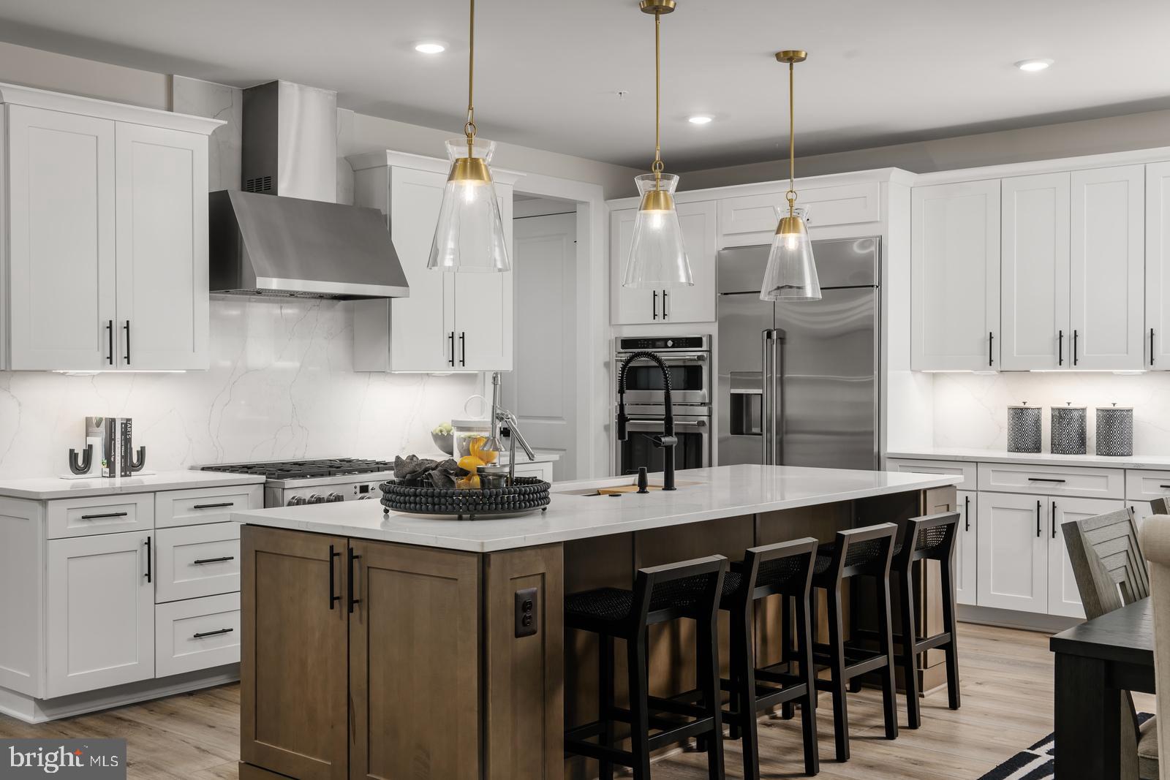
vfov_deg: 35.1
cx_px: 585
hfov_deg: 50.7
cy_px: 390
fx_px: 1235
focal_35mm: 38
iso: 160
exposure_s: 1/200
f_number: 9
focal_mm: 38
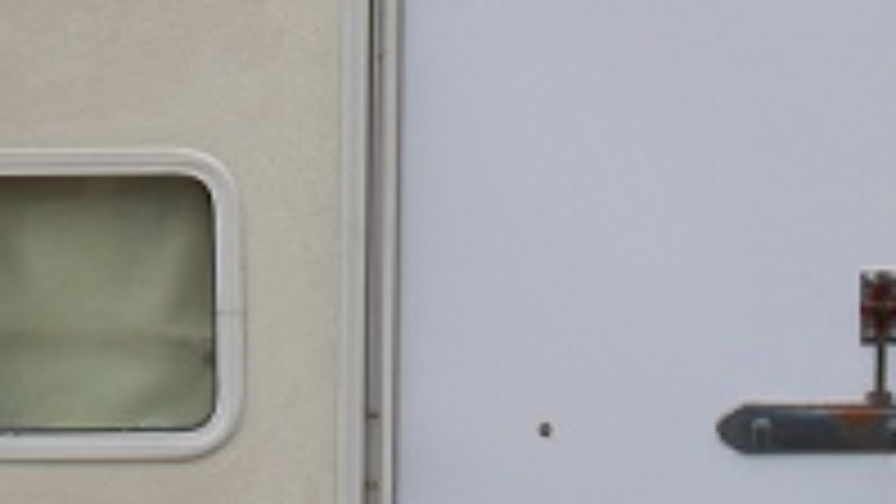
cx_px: 176
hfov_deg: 12.0
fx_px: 4230
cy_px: -266
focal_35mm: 178
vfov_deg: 6.7
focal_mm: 12.89
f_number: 3.1
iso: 64
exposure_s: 1/640
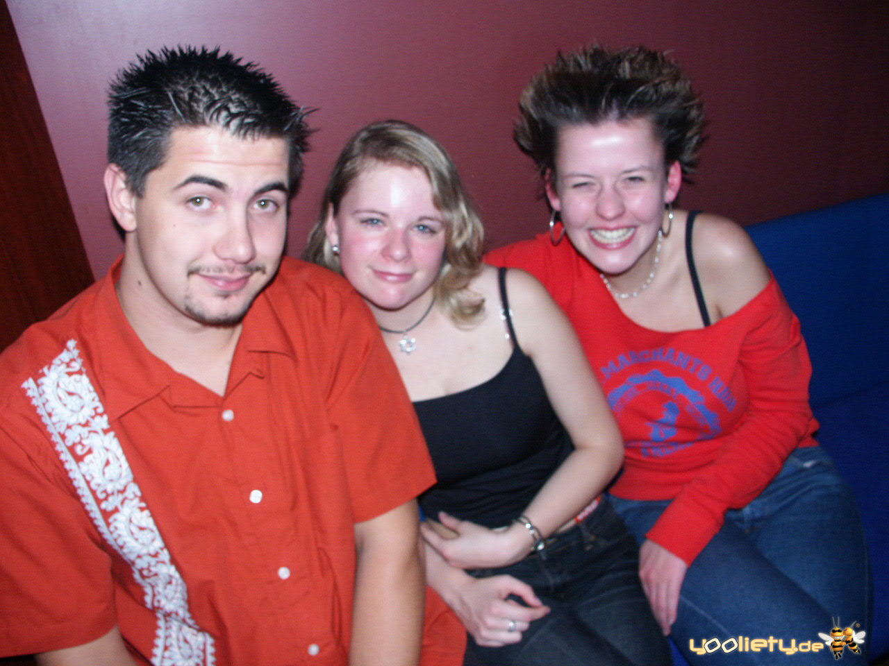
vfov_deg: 49.7
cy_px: 333
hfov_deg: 63.4
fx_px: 719
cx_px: 444
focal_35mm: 28
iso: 200
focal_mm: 7.21
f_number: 2.8
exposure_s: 1/45
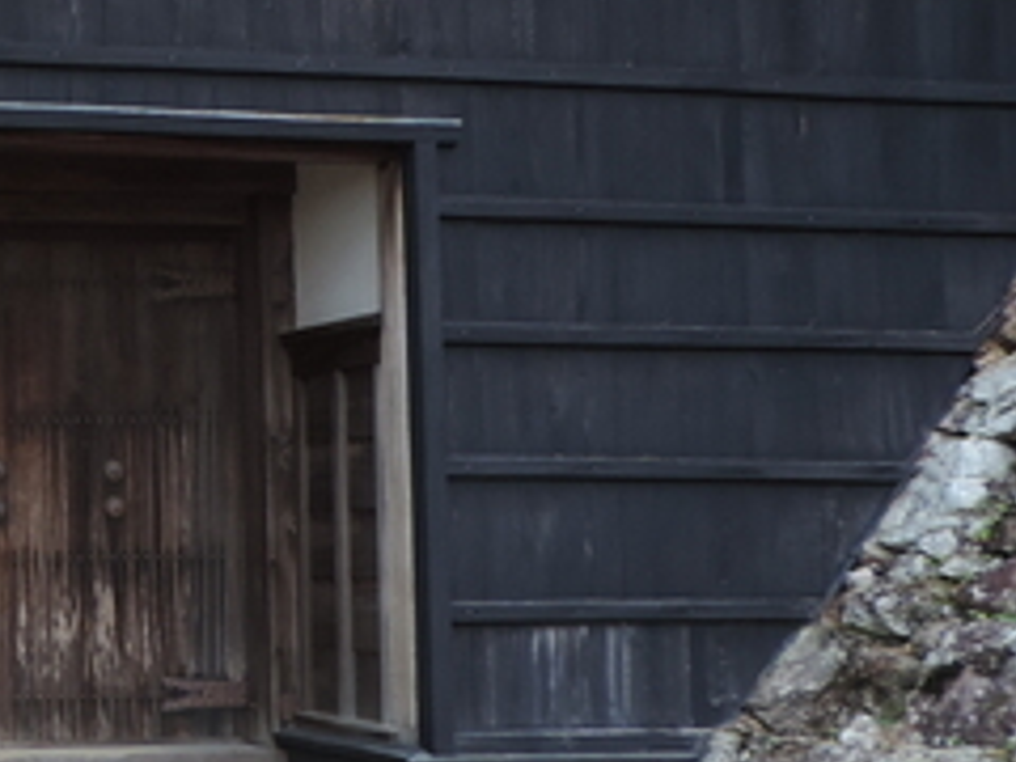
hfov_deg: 22.4
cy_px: 402
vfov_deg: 18.4
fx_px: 2348
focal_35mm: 80
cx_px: -220
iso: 80
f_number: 3
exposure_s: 1/40
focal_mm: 4.3
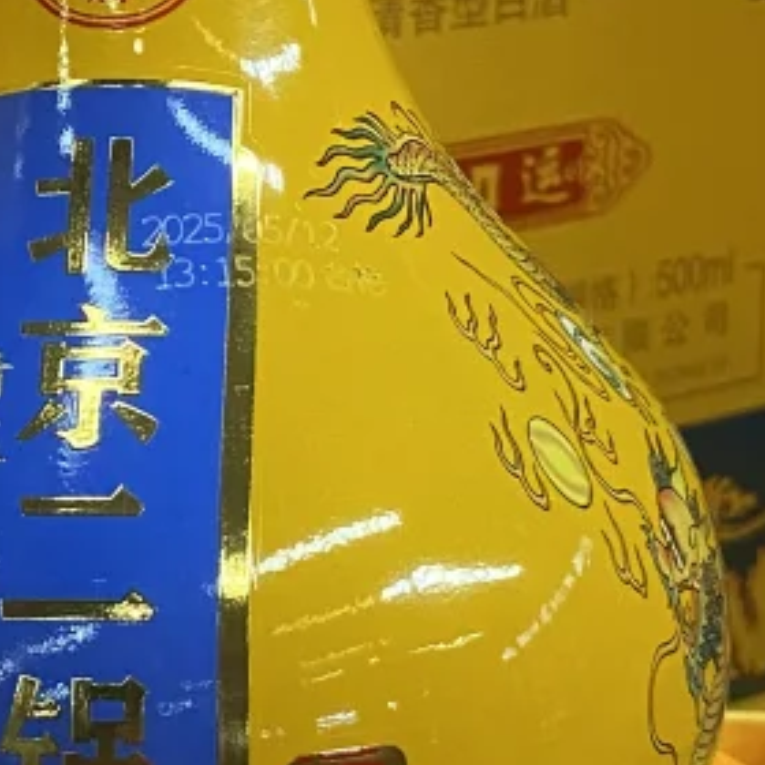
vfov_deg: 14.8
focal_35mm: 118
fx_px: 2950
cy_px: 342
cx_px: 265
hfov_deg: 14.8
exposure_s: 1/95
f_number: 1.8
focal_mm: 4.25
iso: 125
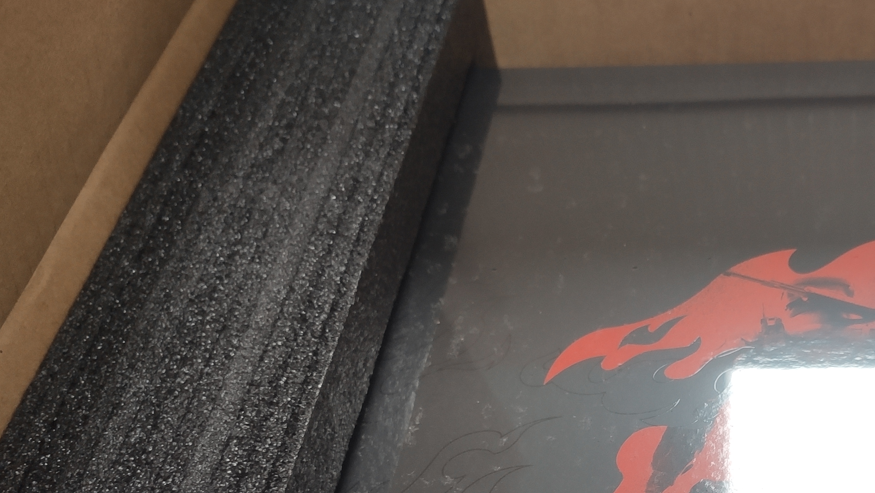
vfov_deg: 21.6
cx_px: 760
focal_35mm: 53
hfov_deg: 37.1
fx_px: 1230
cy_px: 519
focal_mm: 4.77
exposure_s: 1/50
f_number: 1.75
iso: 215
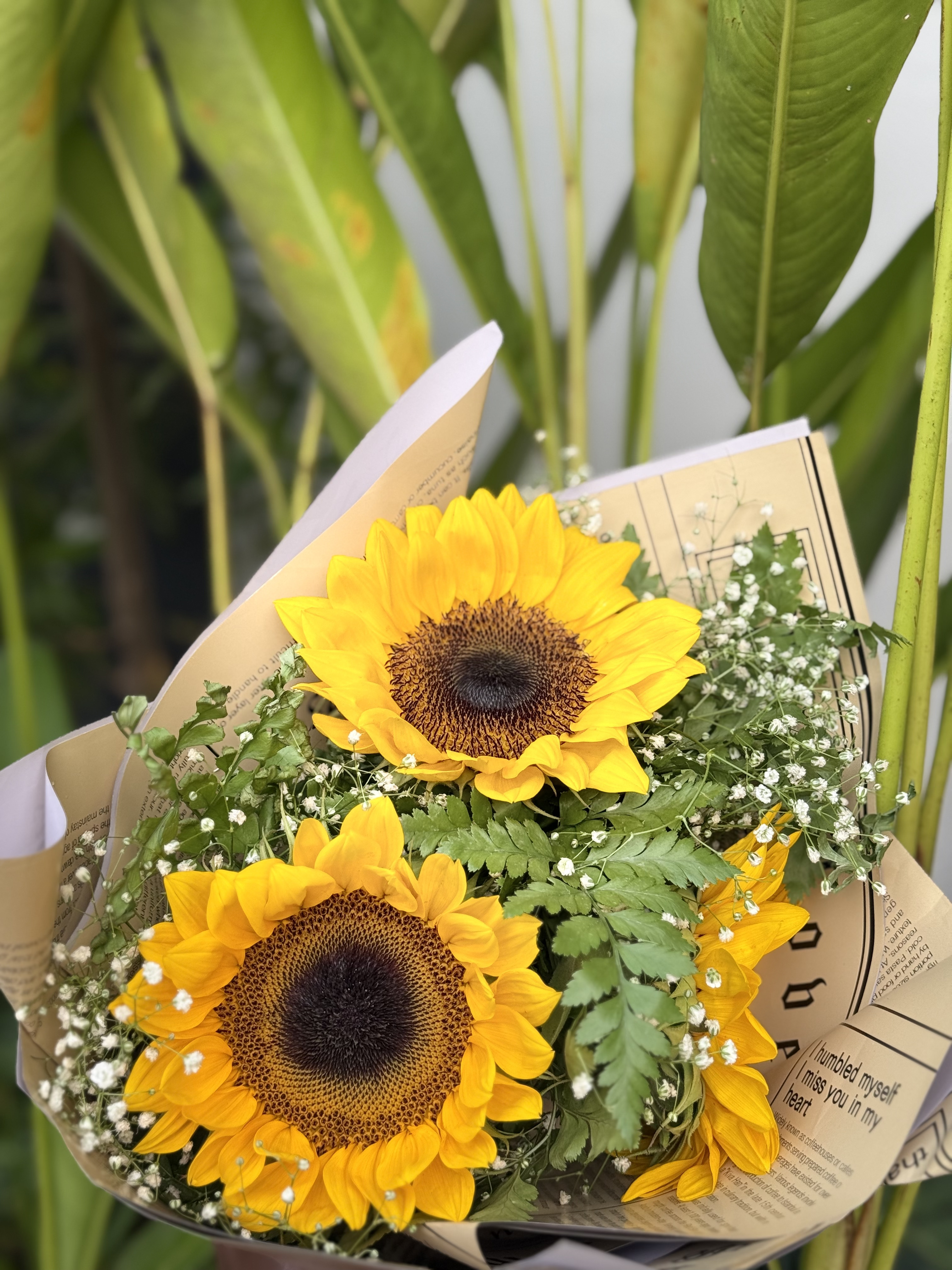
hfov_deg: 30.3
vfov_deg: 39.7
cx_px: 476
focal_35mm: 48
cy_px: 635
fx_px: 1760
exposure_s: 1/121
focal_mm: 6.76
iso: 64
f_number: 1.78
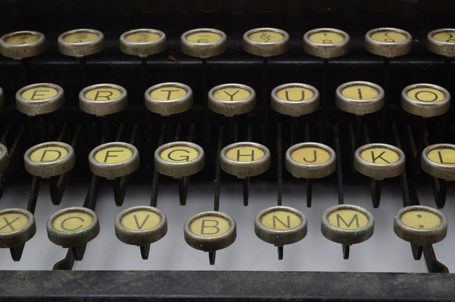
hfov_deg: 24.7
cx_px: 228
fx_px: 1041
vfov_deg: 16.5
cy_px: 151
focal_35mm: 82
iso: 100
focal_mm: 55
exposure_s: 1/160
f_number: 20
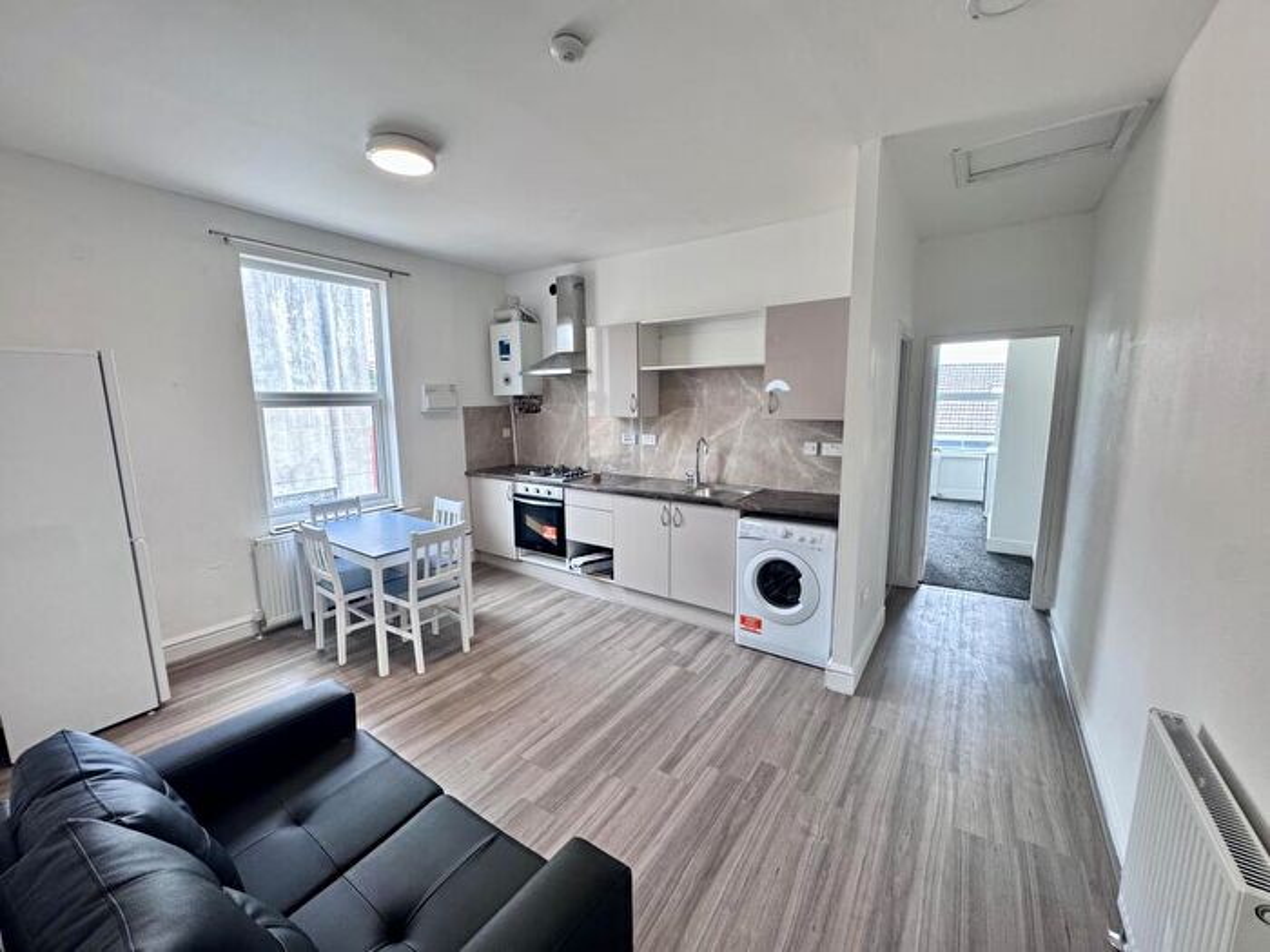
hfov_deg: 102.1
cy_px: 476
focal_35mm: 14
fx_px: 514
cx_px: 635
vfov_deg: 85.7
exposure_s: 1/100
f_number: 2.2
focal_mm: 2.22
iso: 250
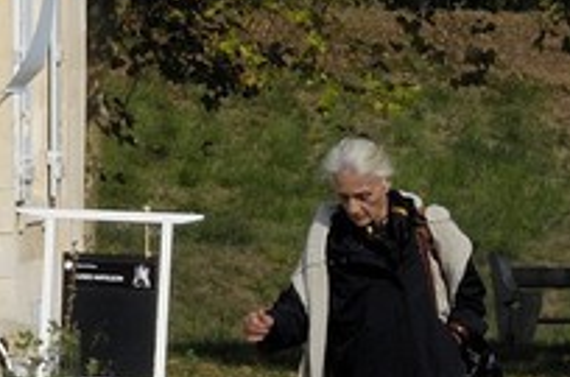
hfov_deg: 2.7
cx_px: -1129
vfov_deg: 1.8
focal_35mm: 766
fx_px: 12099
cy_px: -478
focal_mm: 65
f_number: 14
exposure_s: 1/160
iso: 100
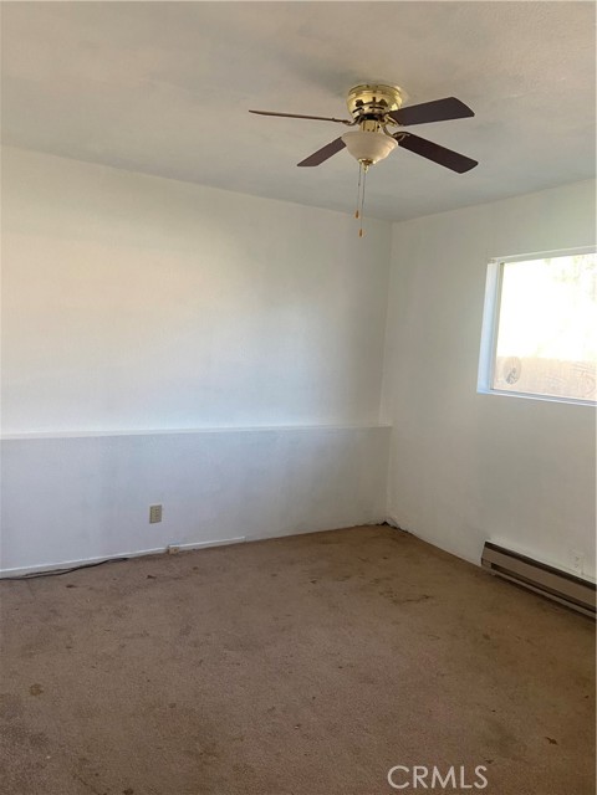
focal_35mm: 26
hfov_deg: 53.1
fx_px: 598
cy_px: 398
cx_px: 298
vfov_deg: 67.3
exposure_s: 1/85
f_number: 1.8
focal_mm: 4.25
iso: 125
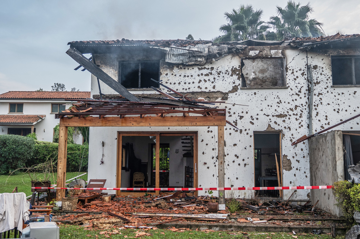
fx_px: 360
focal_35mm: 36
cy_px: 120
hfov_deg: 53.1
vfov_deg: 36.8
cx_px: 180
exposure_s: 1/400
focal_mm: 24
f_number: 2.8
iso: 250
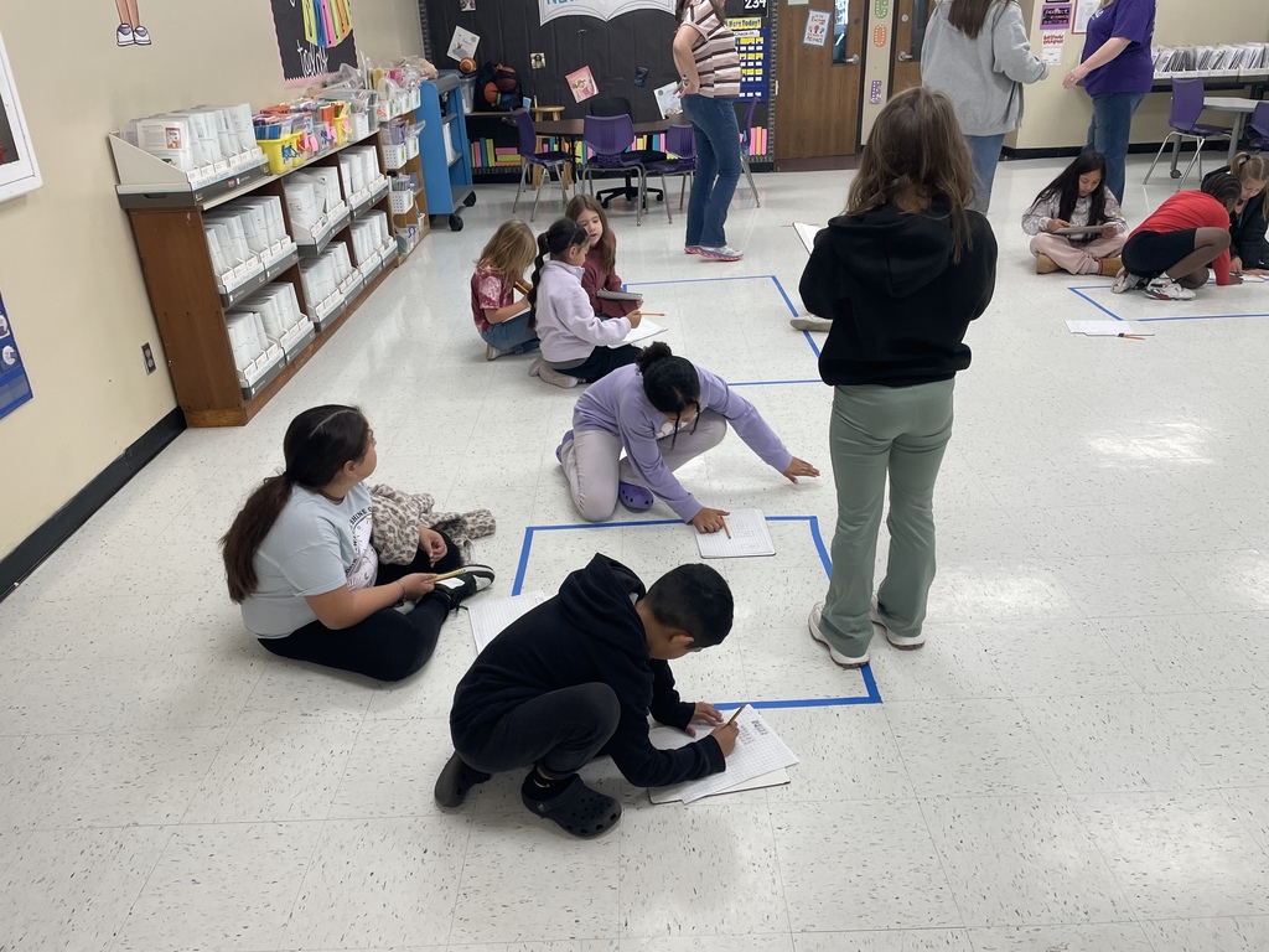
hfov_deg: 67.3
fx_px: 953
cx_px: 634
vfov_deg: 53.1
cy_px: 476
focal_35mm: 26
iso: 80
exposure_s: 1/121
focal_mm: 4.2
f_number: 1.6
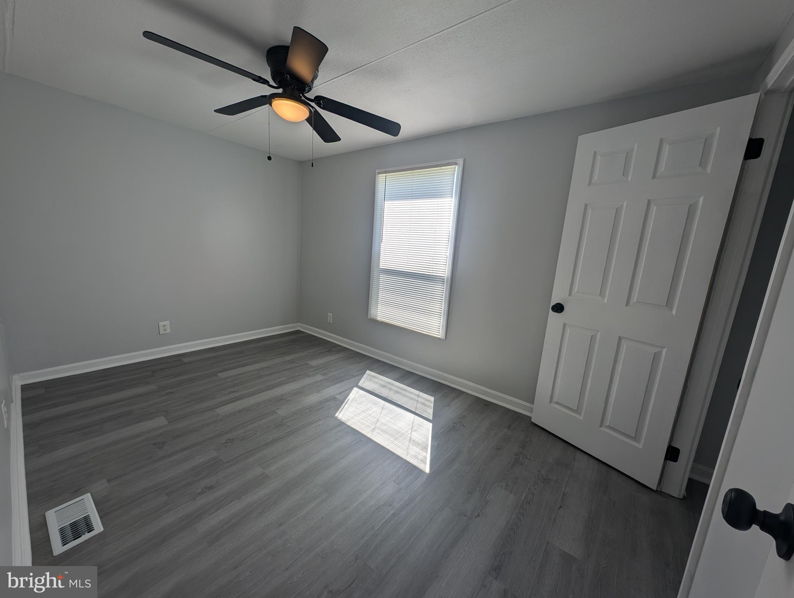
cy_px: 299
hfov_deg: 110.5
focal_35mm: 12
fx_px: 276
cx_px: 397
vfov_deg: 94.6
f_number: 1.95
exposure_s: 1/569
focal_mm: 2.23
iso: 39
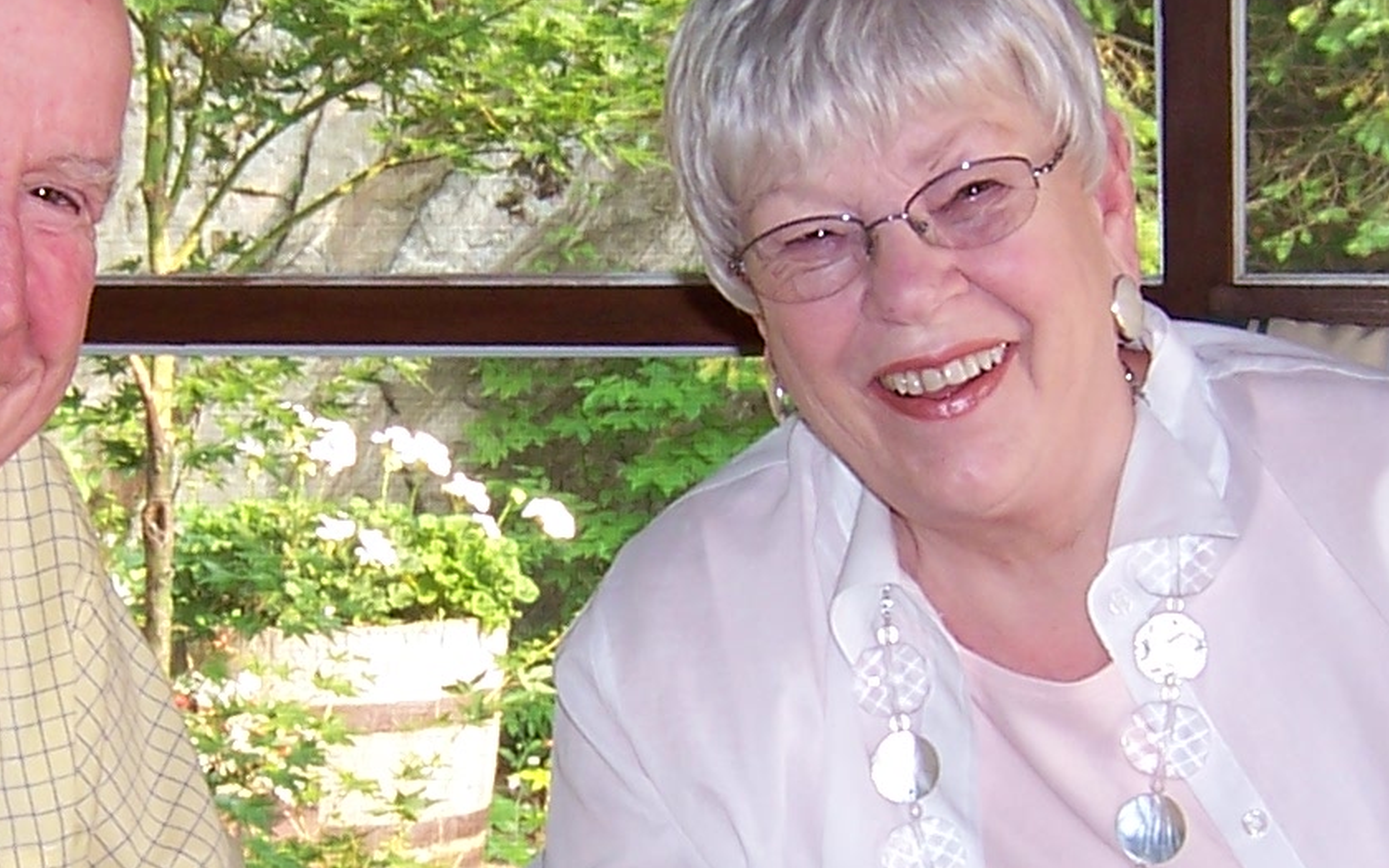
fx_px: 3634
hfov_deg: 21.6
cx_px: 480
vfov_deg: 13.6
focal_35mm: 96
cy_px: 608
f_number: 2.8
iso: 80
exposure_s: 1/60
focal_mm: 5.5
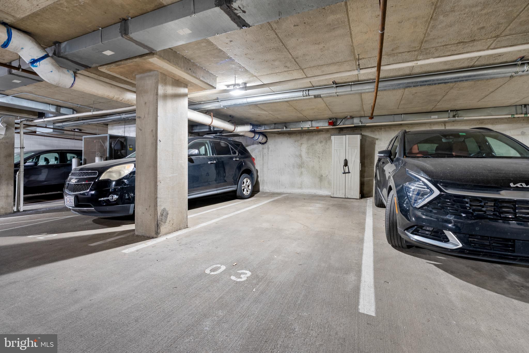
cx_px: 264
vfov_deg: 73.8
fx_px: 235
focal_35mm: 16
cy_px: 176
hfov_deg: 96.7
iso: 200
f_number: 13
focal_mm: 16
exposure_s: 30
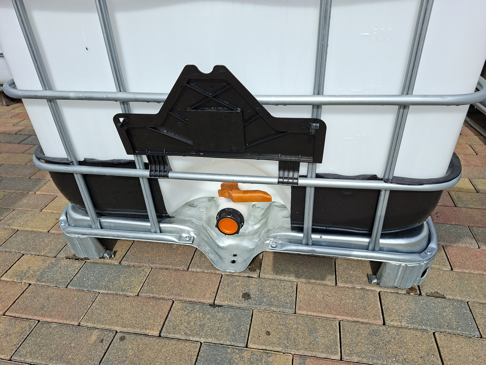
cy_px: 182
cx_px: 243
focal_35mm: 23
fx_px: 323
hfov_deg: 73.9
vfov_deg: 58.9
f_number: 1.8
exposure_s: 1/1869
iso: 50
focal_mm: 5.54
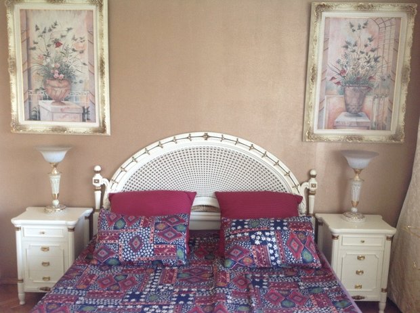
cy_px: 156
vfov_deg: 40.6
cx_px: 210
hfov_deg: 52.7
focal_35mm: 35
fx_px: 424
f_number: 2.4
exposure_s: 1/15
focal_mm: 4.28
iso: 100
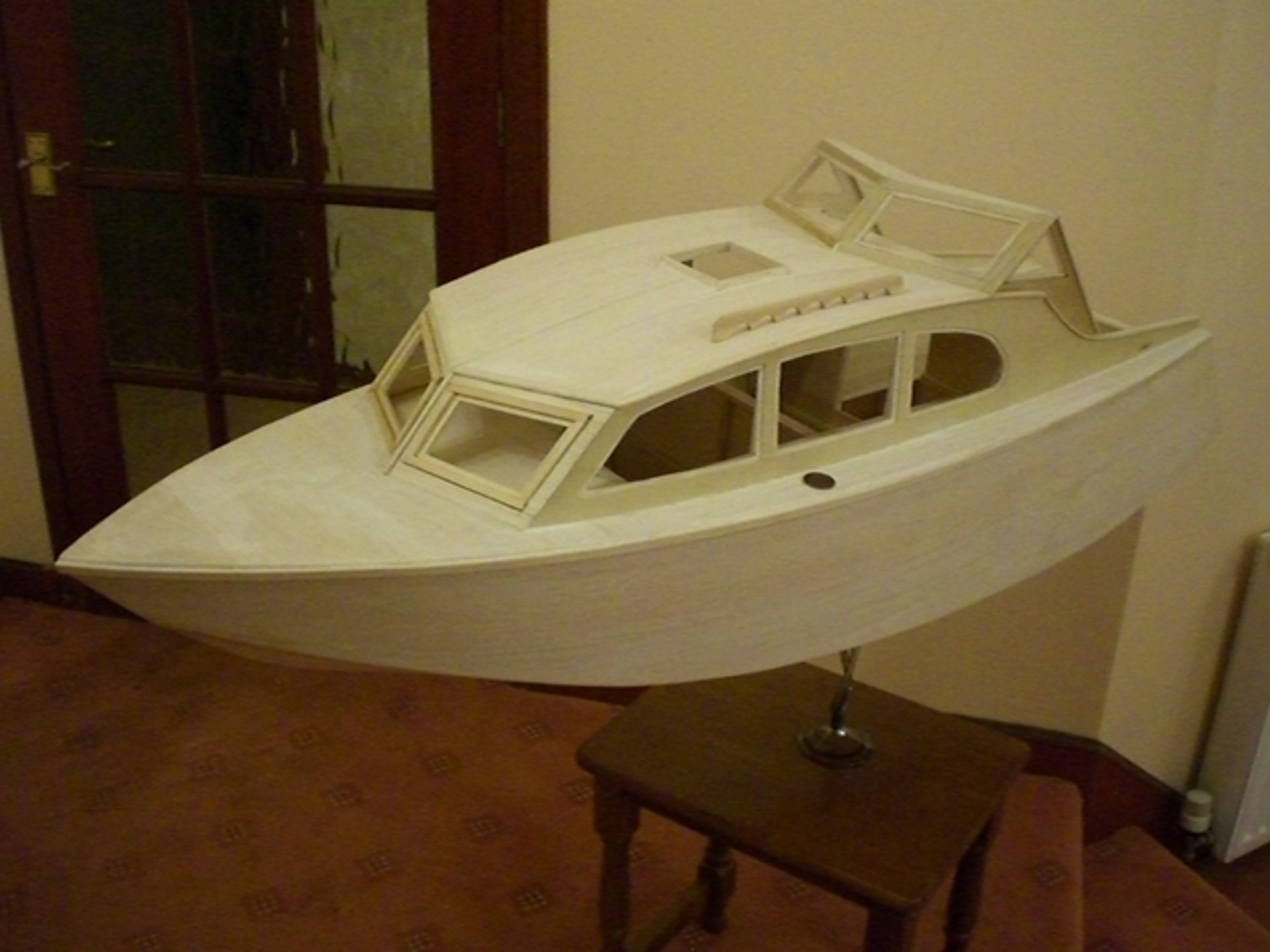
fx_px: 1394
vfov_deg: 37.7
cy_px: 476
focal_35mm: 38
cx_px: 635
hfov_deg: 49.0
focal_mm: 6.3
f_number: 3.1
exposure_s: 1/50
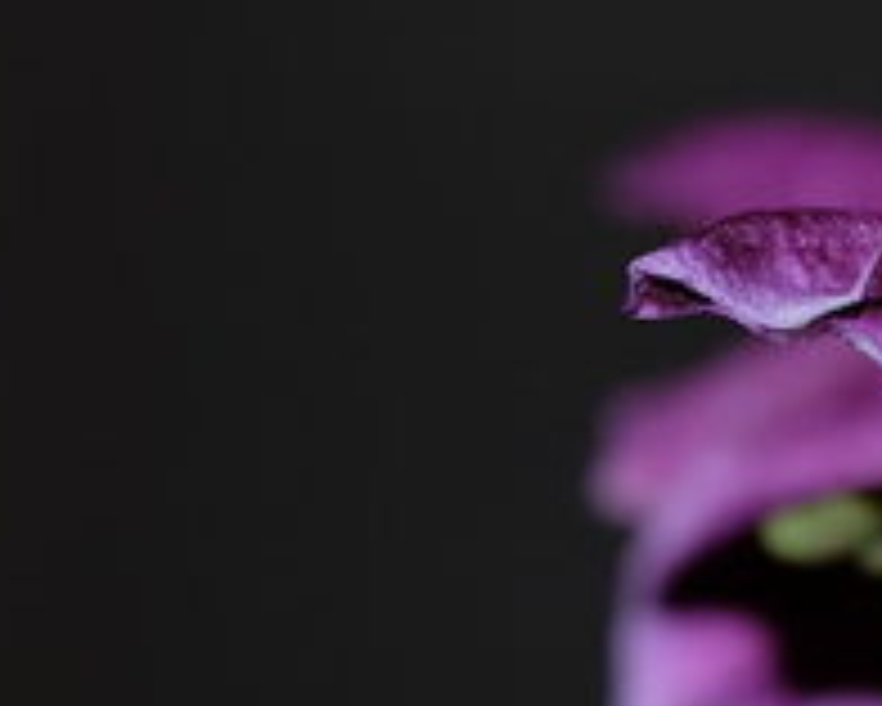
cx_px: 1287
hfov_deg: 4.9
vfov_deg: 4.0
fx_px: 10133
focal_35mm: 388
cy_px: 504
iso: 200
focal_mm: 90
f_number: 5.6
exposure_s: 1/60
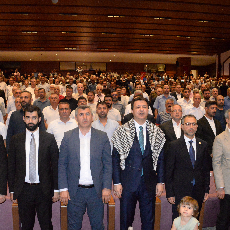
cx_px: 113
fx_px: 293
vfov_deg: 42.8
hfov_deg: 42.8
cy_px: 124
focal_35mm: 39
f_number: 10
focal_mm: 28
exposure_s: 1/80
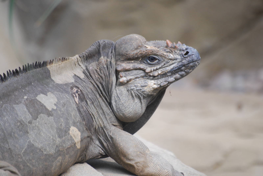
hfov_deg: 4.6
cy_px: 88
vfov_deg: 3.1
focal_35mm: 450
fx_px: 3291
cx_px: 132
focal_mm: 300
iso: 400
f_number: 5.6
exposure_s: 1/160
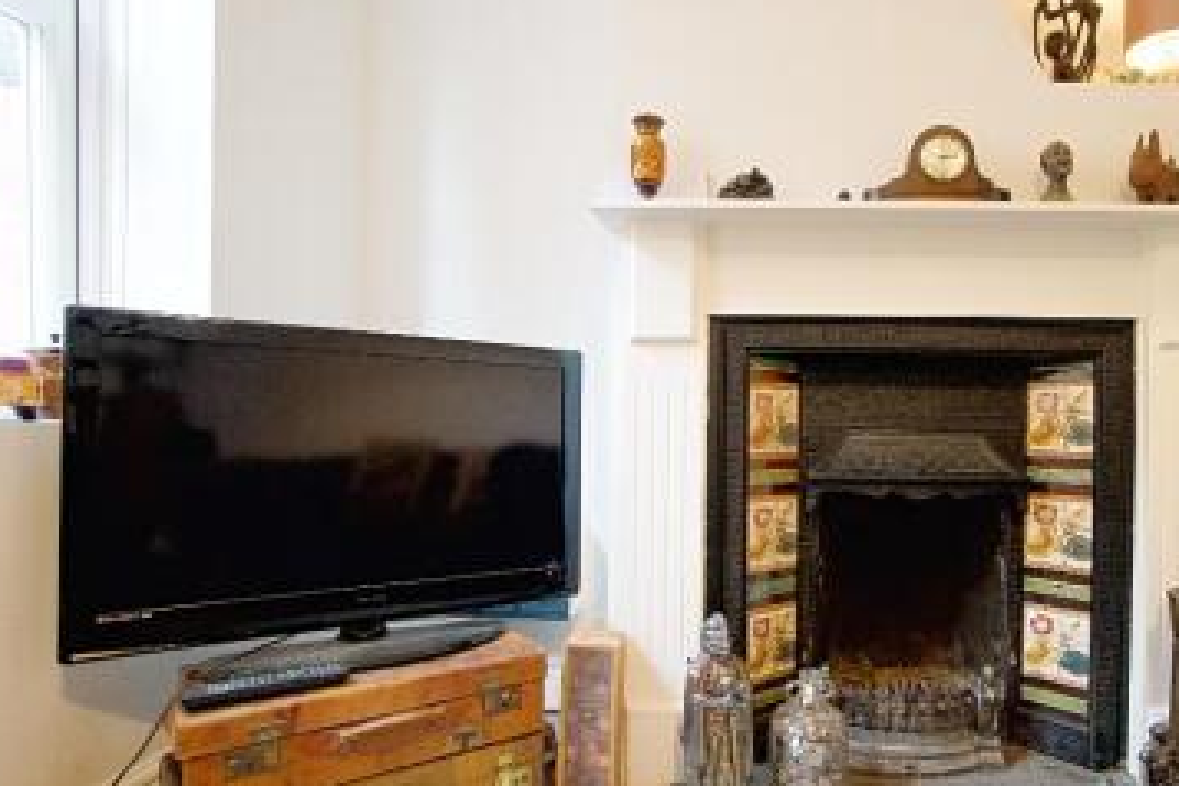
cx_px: 756
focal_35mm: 20
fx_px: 655
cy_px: 441
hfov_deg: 81.9
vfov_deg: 61.7
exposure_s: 1/160
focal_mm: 10
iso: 4000
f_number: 4
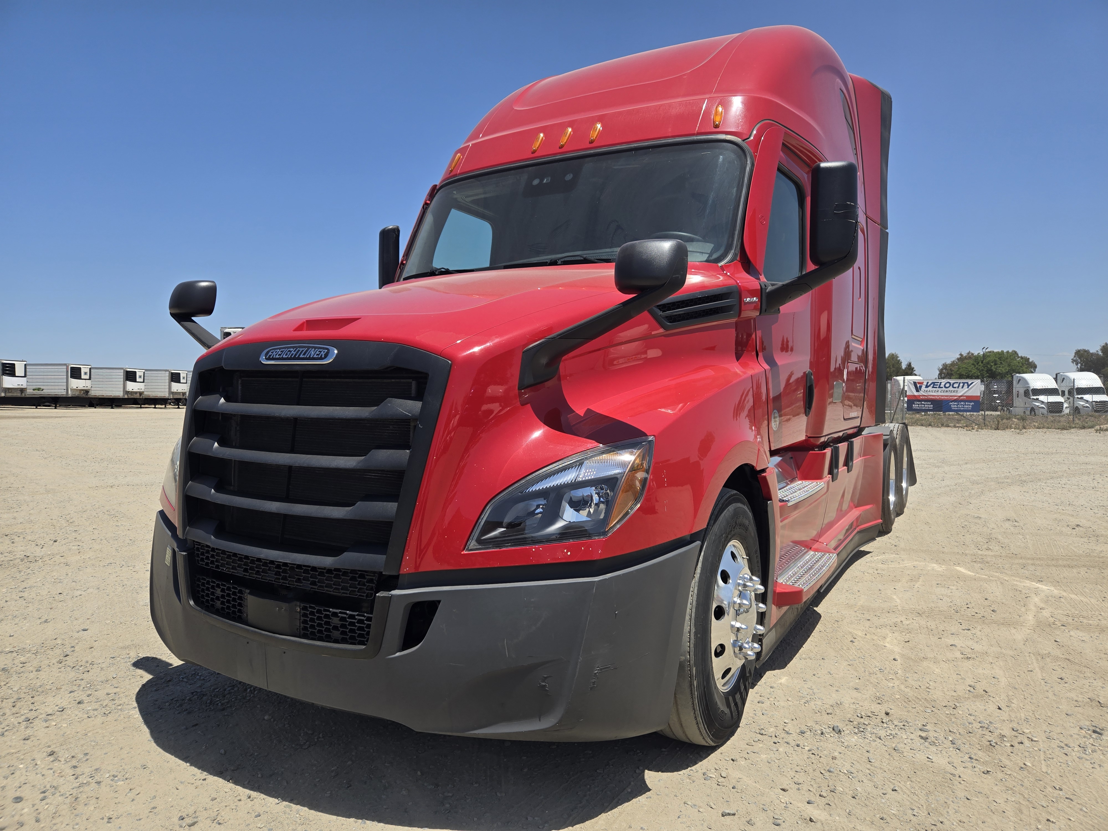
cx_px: 554
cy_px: 416
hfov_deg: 73.9
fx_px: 736
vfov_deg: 58.9
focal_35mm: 23
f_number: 1.8
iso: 25
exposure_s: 1/2210
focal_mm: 5.4
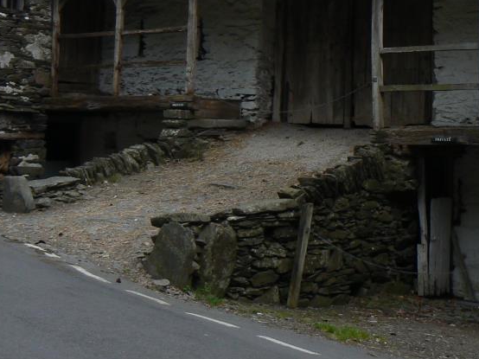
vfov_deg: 15.9
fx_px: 1259
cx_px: 218
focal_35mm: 91
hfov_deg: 21.5
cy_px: -7
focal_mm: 7
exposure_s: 1/250
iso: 80
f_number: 5.6
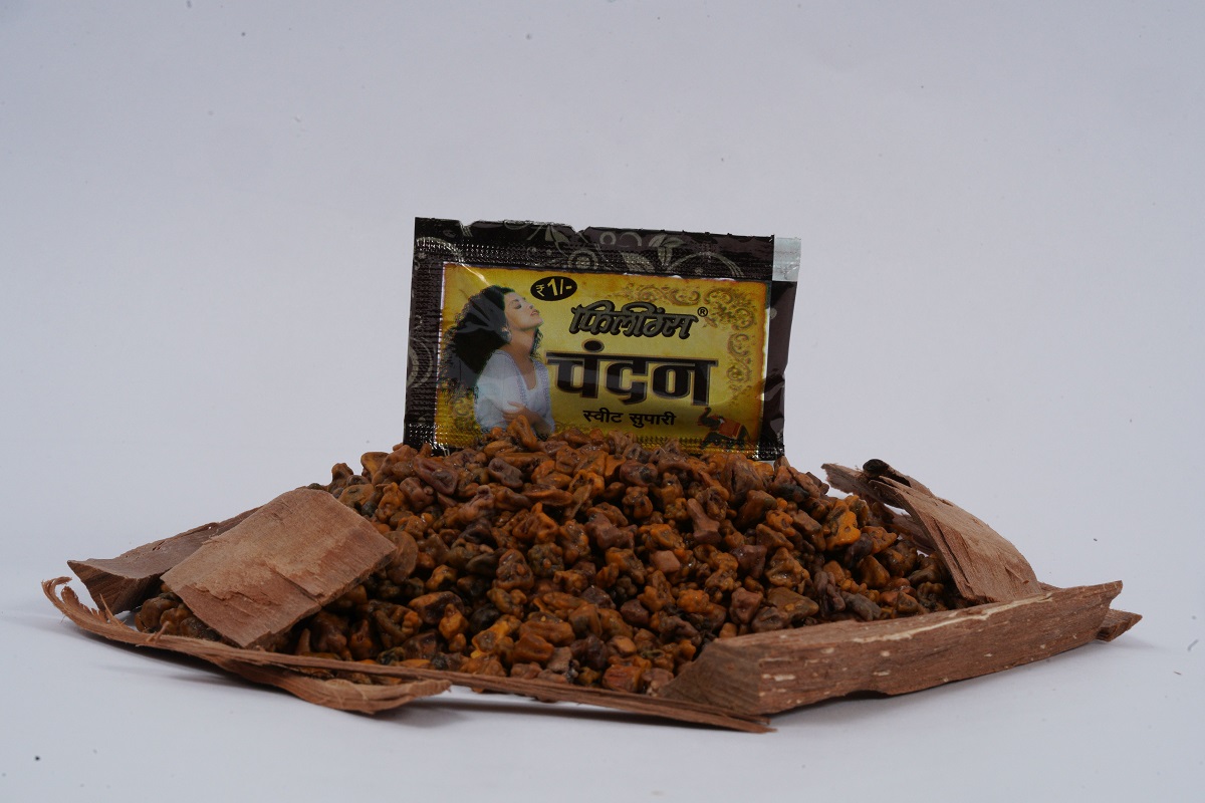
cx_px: 602
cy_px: 402
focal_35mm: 90
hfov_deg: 22.6
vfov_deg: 15.2
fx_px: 3012
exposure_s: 1/125
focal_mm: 90
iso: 1000
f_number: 22
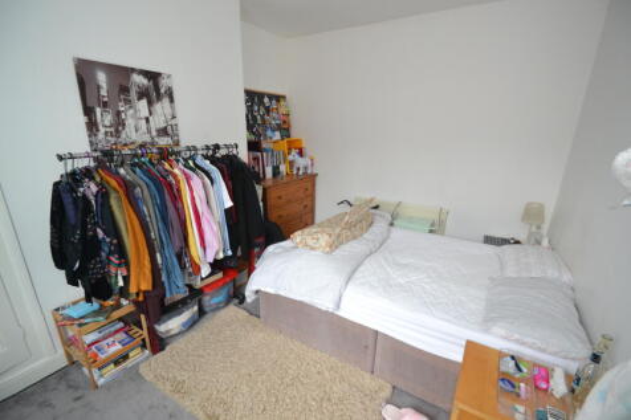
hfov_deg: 100.4
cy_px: 210
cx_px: 316
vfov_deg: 77.3
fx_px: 263
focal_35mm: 15
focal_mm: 10
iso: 1000
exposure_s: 1/60
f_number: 3.5
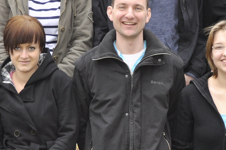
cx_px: 149
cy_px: 78
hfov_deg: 14.5
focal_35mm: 142
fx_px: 890
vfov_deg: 9.6
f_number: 5
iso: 400
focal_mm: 25
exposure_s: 1/60
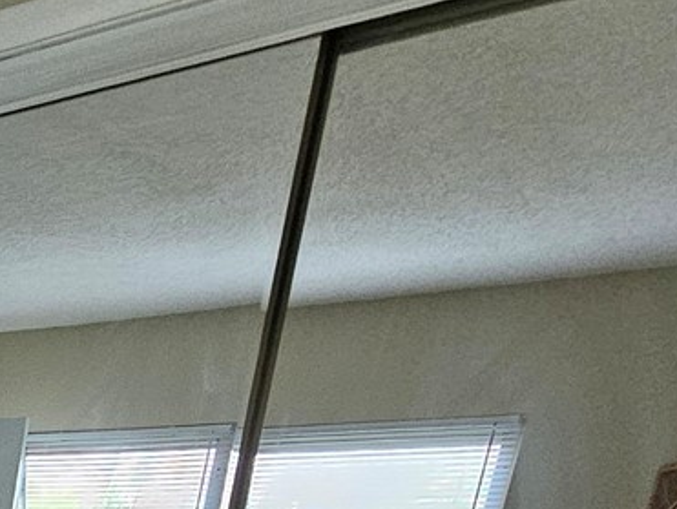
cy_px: 974
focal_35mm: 56
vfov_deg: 18.6
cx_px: -482
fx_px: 1096
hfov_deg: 22.9
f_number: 2.2
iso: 400
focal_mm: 2.2
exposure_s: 1/60
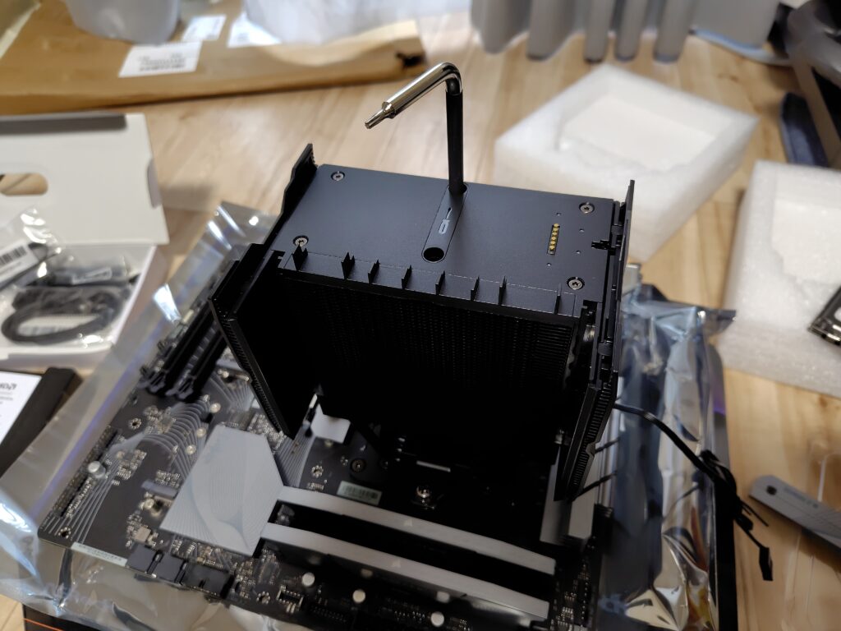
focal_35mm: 23
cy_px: 316
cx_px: 420
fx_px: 559
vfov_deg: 58.9
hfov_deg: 73.9
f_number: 1.9
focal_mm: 5.6
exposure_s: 1/50
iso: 476
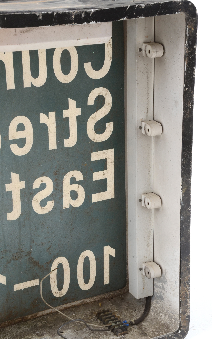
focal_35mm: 89
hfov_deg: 14.7
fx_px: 823
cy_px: 170
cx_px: 109
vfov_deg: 23.3
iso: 200
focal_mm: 58
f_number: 10
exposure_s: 1/125
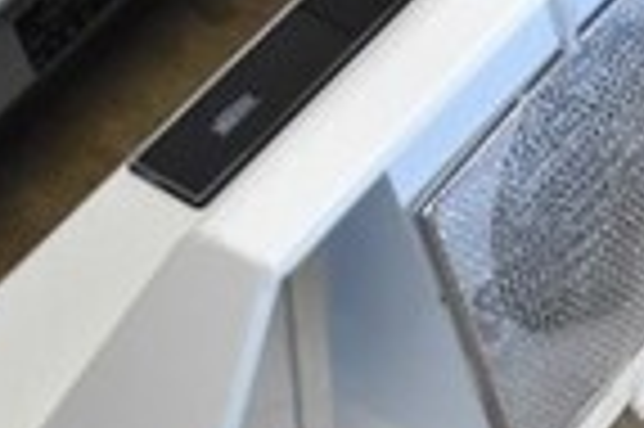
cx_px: 1166
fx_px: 2752
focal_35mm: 154
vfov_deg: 8.9
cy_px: 117
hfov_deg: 12.2
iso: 2000
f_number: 3.8
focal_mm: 24
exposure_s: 1/125
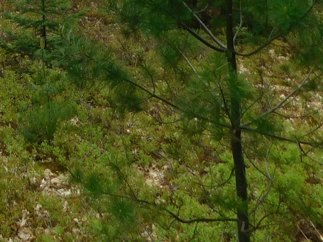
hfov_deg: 22.1
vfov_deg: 16.6
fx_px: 737
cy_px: -145
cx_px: -99
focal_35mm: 79
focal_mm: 4
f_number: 3
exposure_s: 1/640
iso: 125
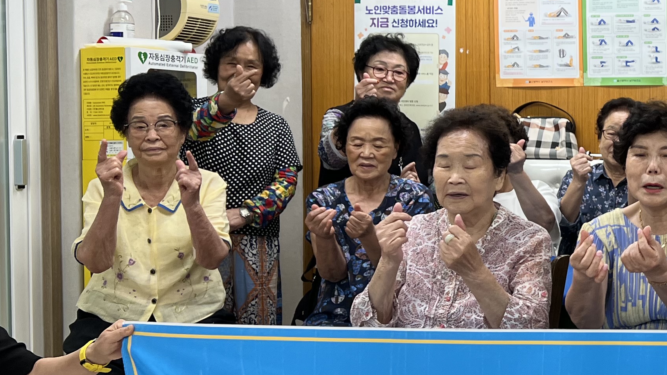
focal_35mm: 67
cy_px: 155
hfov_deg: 28.0
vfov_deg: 18.0
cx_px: 771
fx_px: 1185
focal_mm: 5.7
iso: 80
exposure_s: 1/120
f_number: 1.5
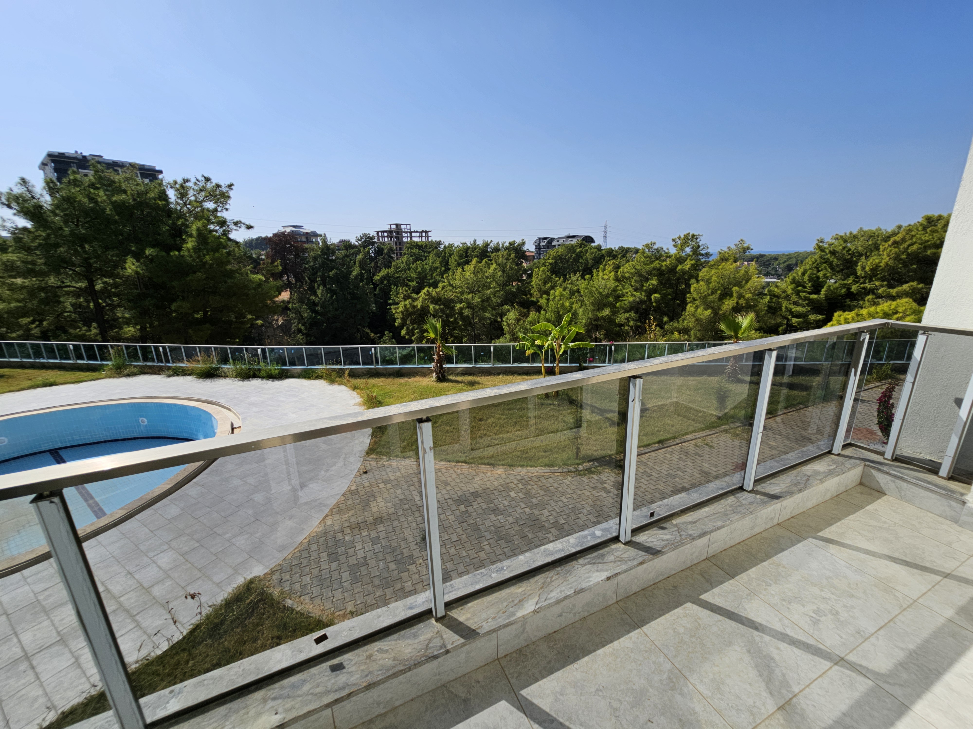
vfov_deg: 89.9
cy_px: 364
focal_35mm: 13
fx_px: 365
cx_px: 486
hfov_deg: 106.2
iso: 50
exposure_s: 1/4176
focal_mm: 2.2
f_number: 2.2
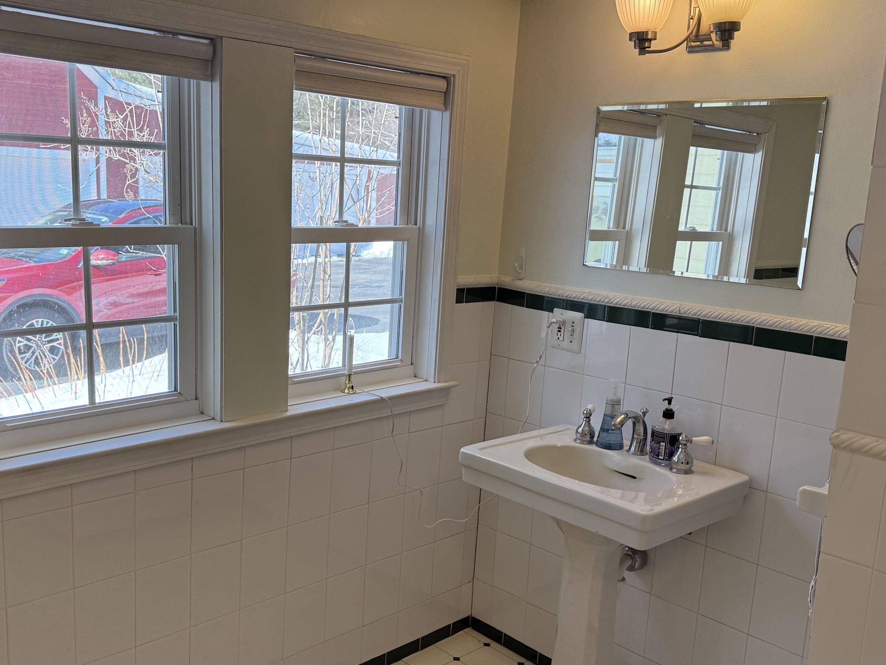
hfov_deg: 53.9
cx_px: 428
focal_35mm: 34
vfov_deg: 41.7
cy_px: 372
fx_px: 870
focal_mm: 6.76
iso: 100
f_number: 1.78
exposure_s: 1/276
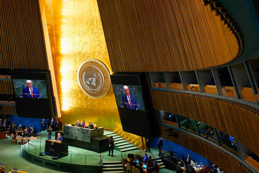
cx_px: 130
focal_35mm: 34
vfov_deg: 38.9
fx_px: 245
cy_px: 86
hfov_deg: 55.8
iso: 1600
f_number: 2.8
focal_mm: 34
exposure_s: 1/125
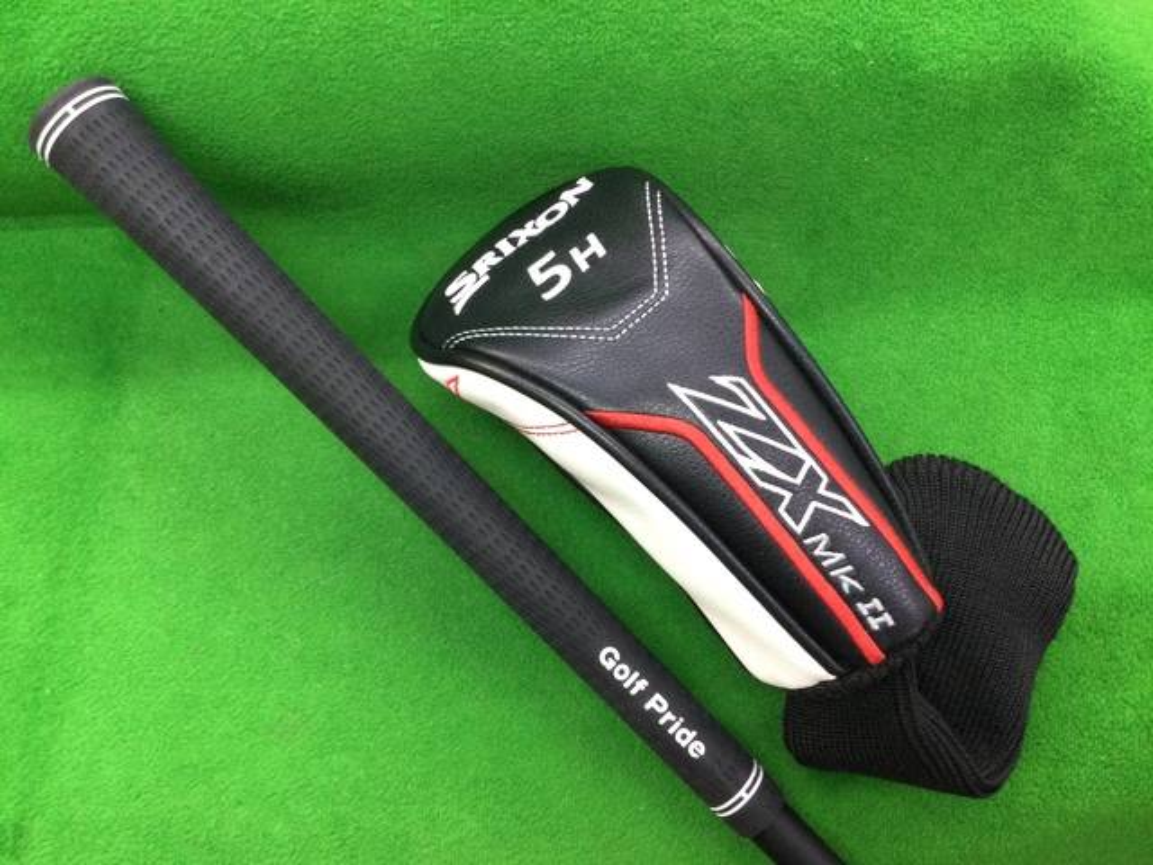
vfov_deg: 45.4
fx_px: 1033
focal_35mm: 31
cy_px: 432
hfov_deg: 58.4
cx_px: 576
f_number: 2.4
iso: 125
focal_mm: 3.3
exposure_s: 1/30
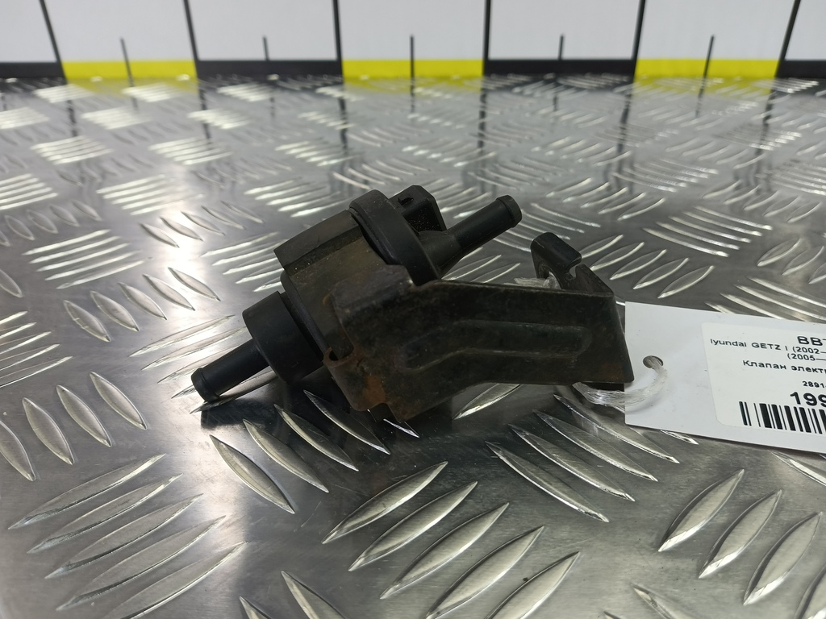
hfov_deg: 73.9
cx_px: 413
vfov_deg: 58.9
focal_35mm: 23
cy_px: 310
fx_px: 549
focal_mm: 4.11
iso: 103
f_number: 1.6
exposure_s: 1/50
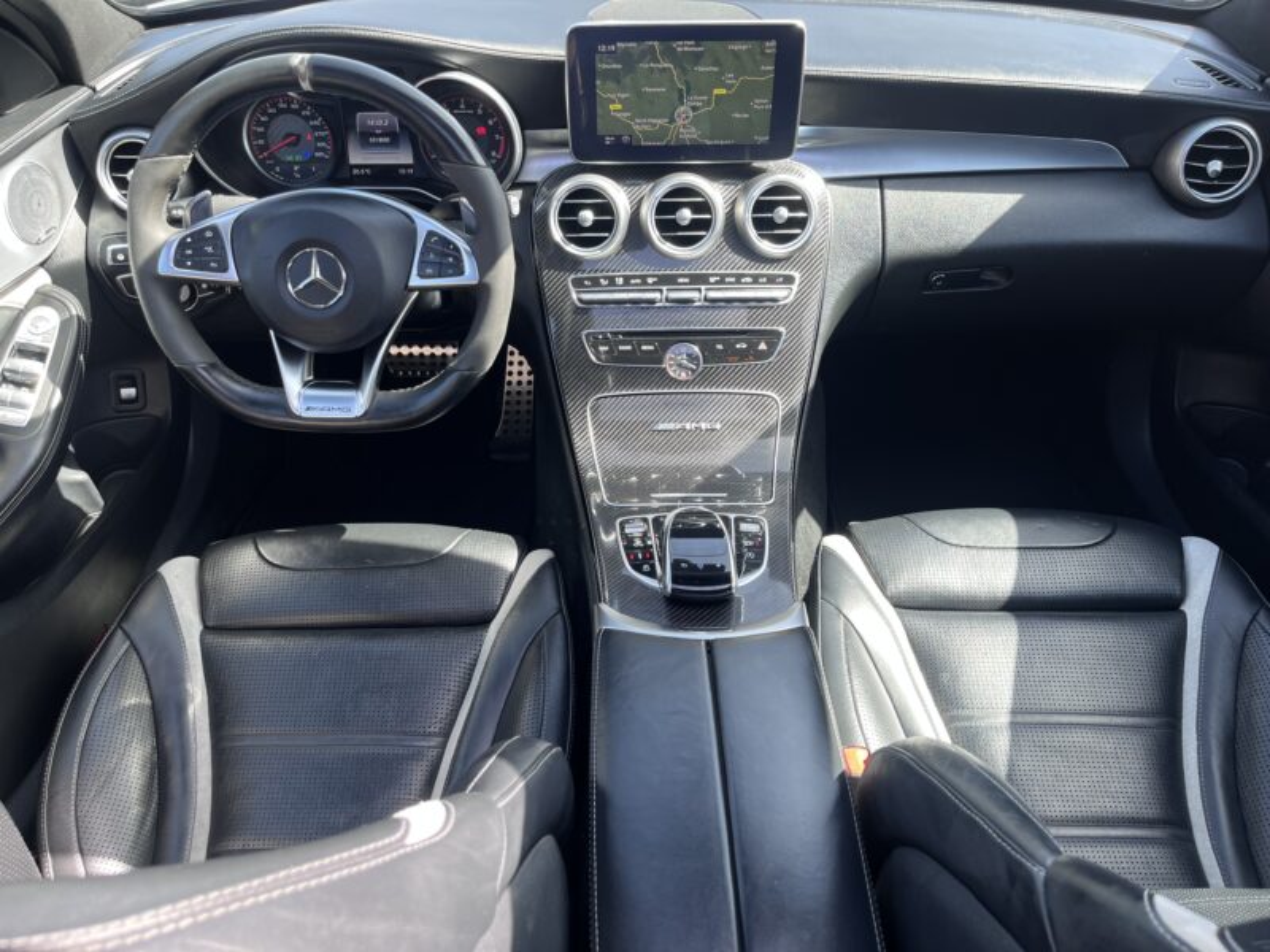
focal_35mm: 26
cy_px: 476
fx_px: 954
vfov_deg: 53.1
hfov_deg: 67.3
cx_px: 635
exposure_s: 1/121
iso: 40
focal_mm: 5.1
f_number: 1.6
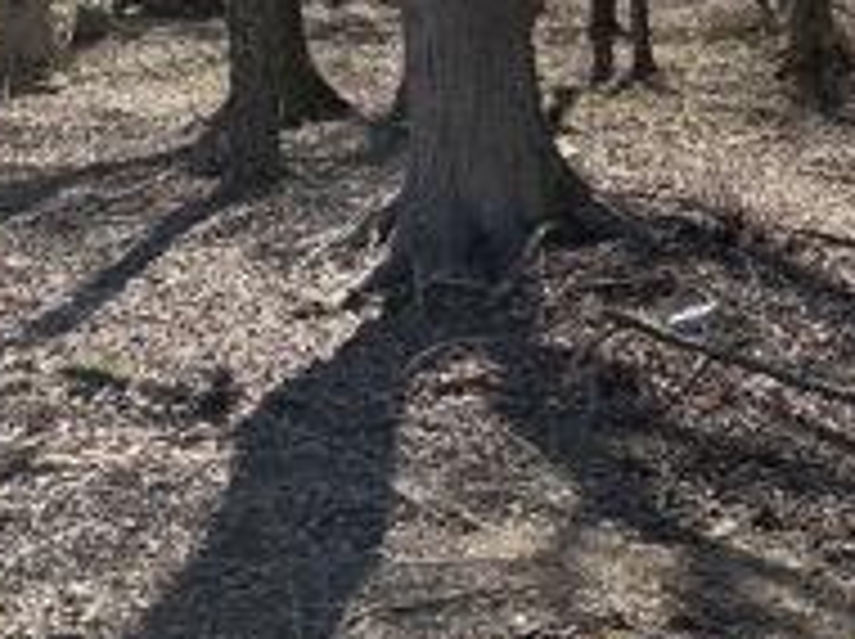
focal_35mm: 81
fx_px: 1998
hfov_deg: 23.1
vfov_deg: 17.5
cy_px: -90
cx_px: 868
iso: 80
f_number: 1.78
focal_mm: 6.86
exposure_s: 1/1880
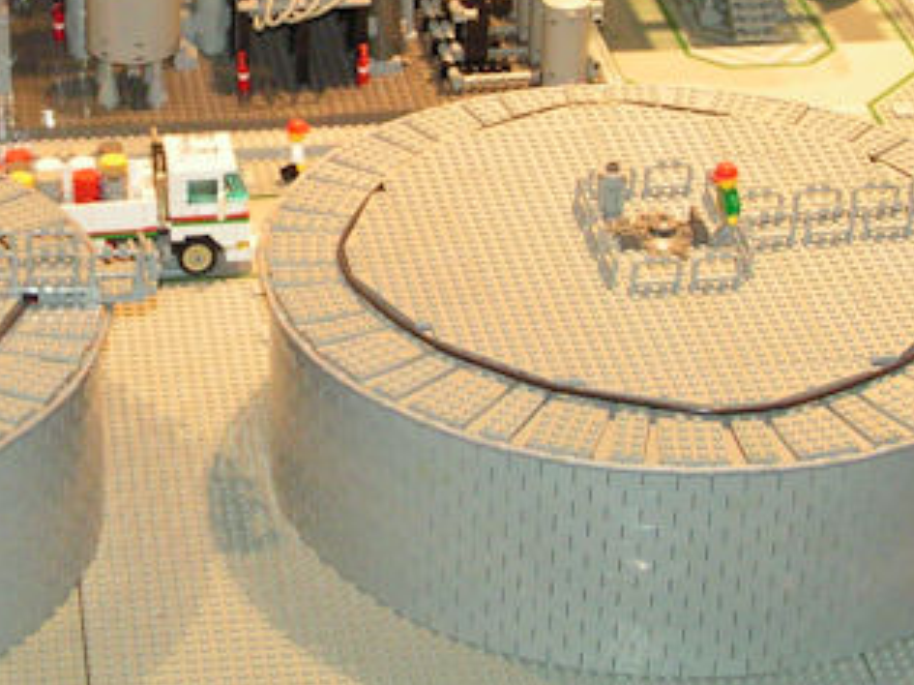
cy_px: 25
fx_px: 3088
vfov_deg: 12.5
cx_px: 241
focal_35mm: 117
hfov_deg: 16.8
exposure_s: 1/60
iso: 200
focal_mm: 9
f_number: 3.2
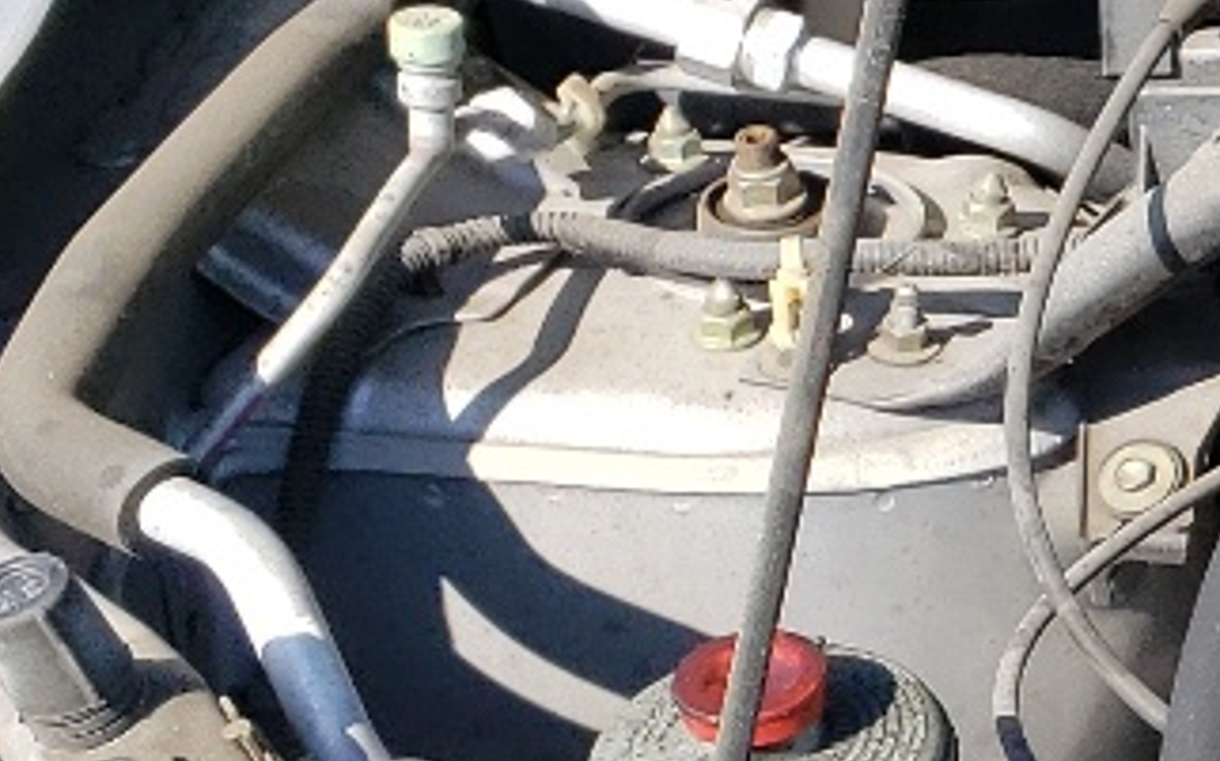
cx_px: 2770
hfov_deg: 12.5
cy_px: 212
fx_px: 4554
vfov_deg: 9.5
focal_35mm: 137
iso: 50
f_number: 1.5
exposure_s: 1/1429
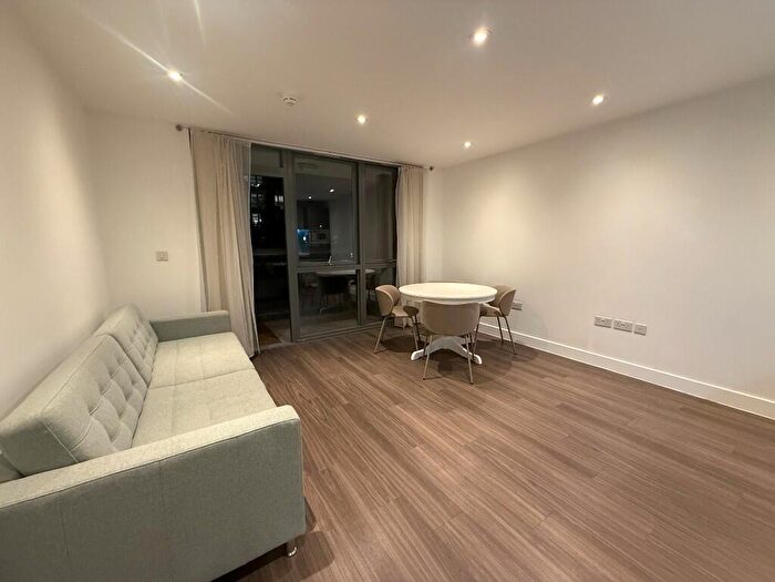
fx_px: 313
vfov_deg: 85.7
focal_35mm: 14
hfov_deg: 102.1
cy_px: 291
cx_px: 388
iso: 500
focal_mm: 2.22
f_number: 2.2
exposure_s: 1/50
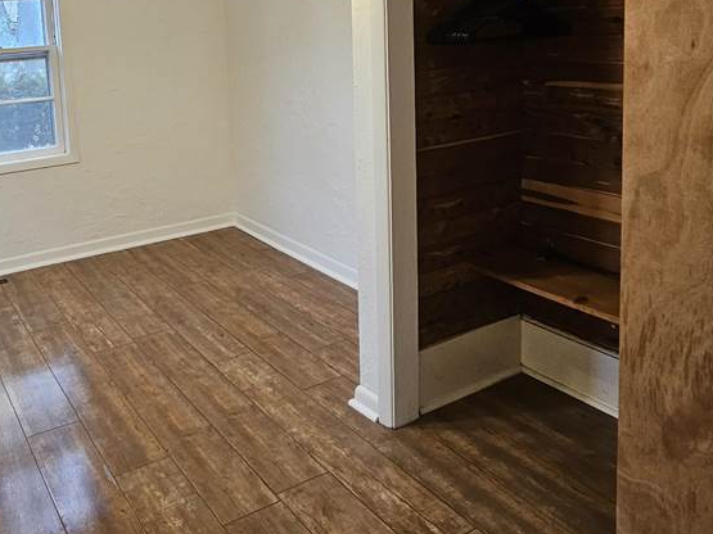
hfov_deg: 57.3
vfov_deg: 44.5
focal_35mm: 30
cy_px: 108
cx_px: 188
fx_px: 618
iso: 200
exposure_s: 1/60
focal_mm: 2.2
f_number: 2.2
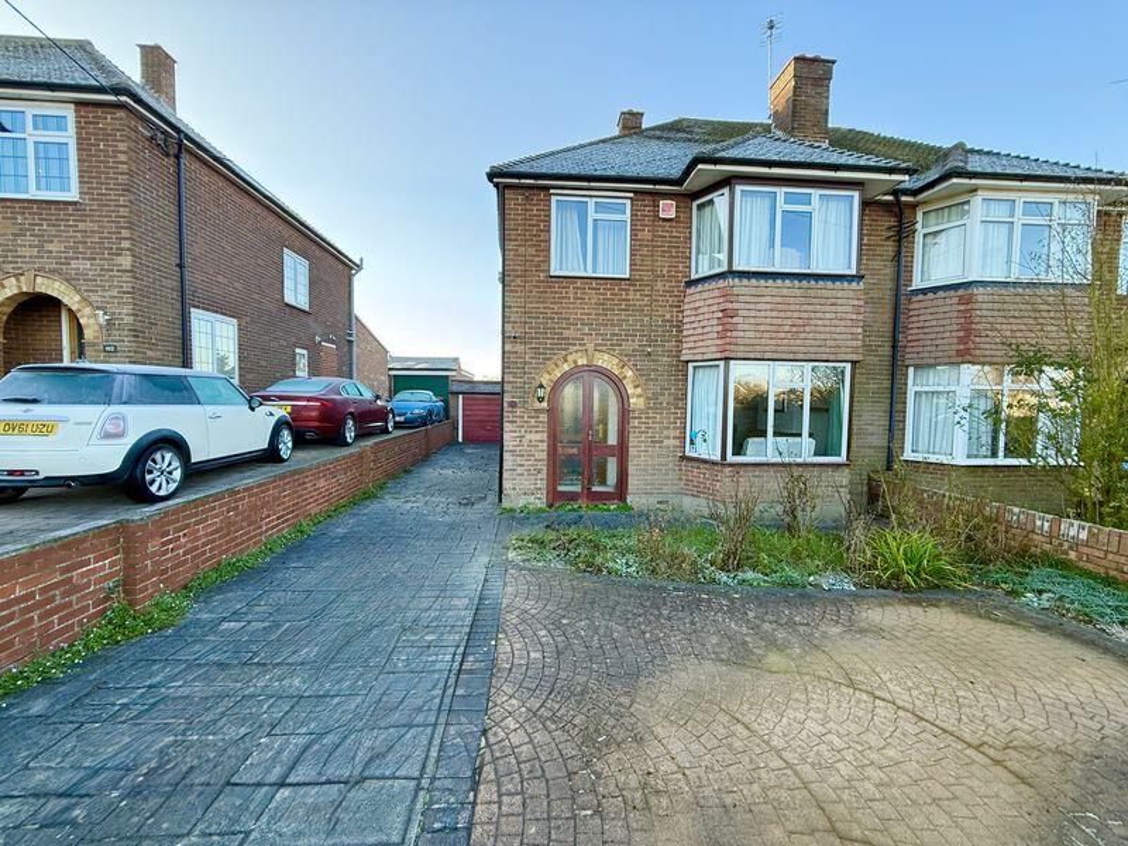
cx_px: 564
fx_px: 456
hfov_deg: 102.1
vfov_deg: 85.7
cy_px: 423
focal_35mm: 14
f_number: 2.2
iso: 50
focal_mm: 2.22
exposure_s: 1/151
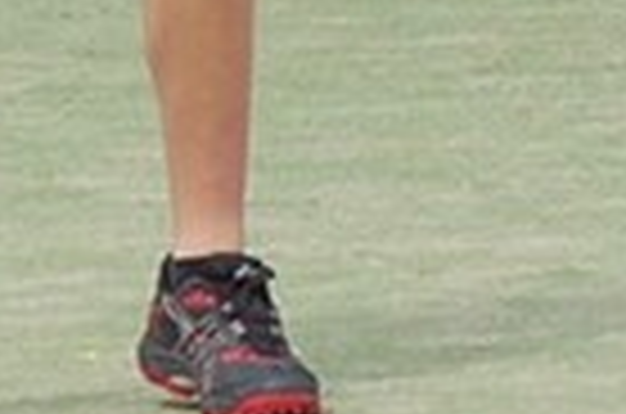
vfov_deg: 1.4
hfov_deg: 2.2
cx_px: -734
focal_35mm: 949
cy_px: -652
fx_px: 16464
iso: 280
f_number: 5.6
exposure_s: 1/500
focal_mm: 86
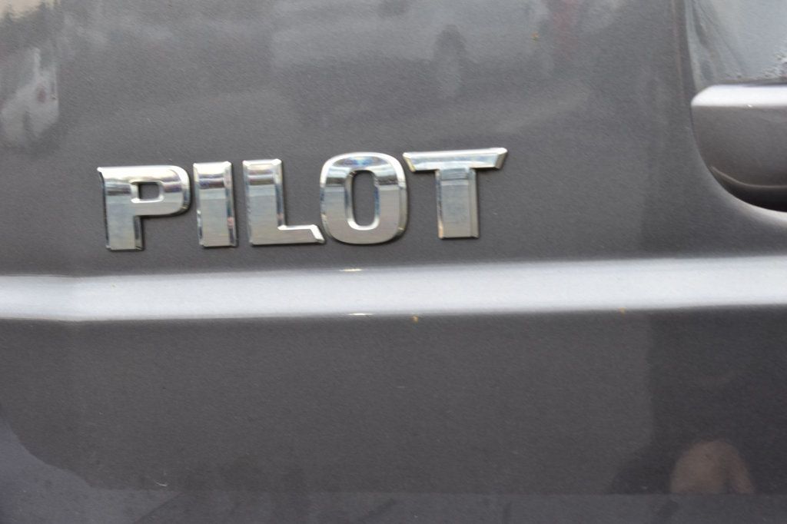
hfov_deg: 24.6
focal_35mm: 82
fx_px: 1803
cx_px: 394
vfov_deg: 16.5
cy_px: 262
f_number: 7.1
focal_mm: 55
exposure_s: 1/40
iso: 400
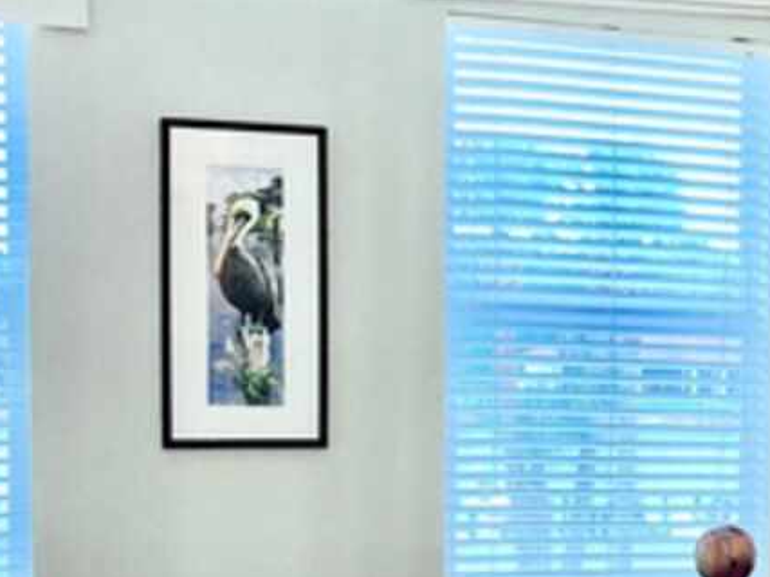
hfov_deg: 21.9
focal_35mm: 84
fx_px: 1868
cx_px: 869
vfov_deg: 17.3
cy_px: 514
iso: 200
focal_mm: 3.99
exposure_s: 1/60
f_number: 1.8
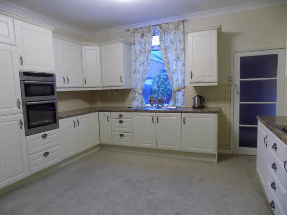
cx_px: 144
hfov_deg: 73.9
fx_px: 191
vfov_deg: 58.9
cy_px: 108
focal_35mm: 23
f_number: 3.1
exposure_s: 1/20
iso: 400
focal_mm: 4
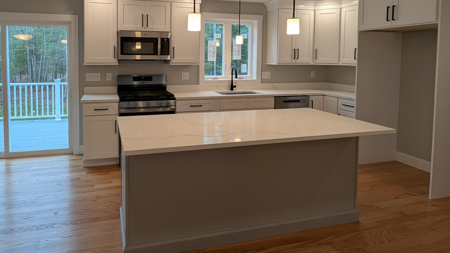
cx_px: 177
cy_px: 70
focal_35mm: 21
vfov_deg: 51.8
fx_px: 251
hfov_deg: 82.7
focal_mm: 1.95
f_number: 2.2
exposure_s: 1/120
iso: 69
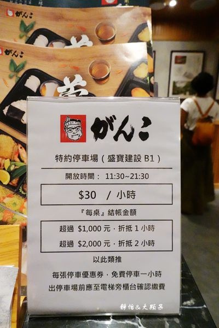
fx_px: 219
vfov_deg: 73.7
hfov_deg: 53.1
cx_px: 110
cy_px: 164
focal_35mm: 24
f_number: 4
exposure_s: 1/500
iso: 8000
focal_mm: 9
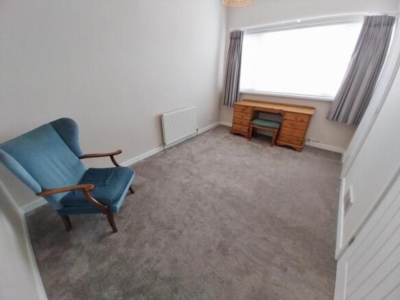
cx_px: 200
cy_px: 150
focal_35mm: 13
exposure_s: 1/50.1
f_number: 2.2
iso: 126
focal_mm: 1.13
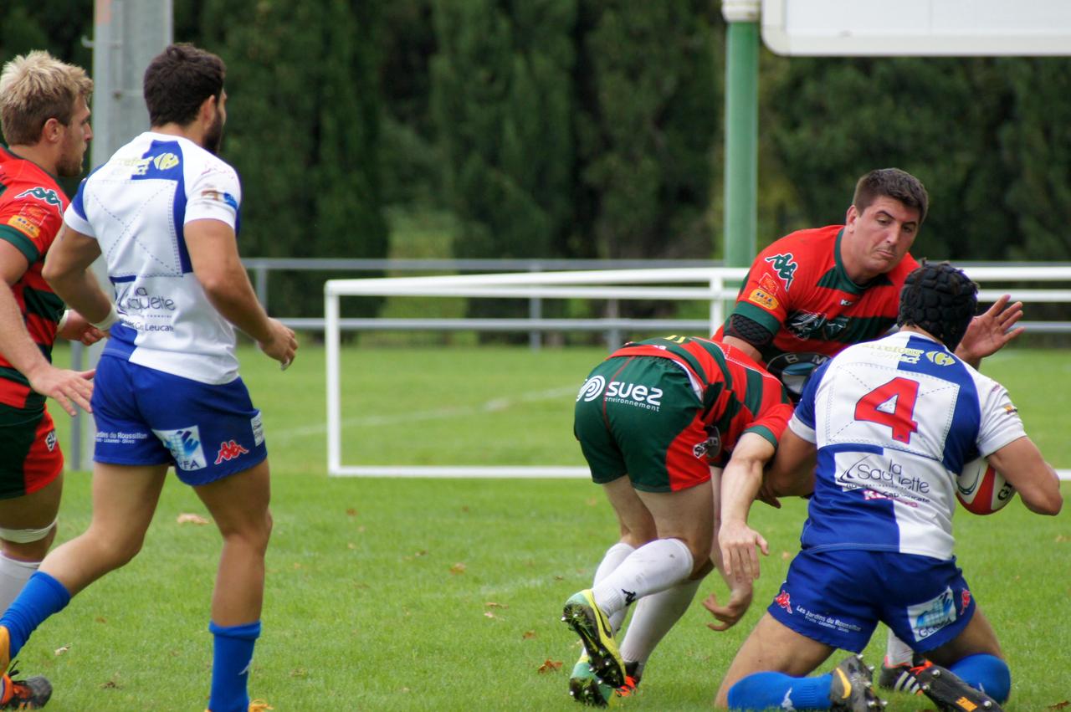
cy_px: 356
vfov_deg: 3.0
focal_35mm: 450
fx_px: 13375
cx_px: 536
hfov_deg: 4.6
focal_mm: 300
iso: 800
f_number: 6.3
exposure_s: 1/800
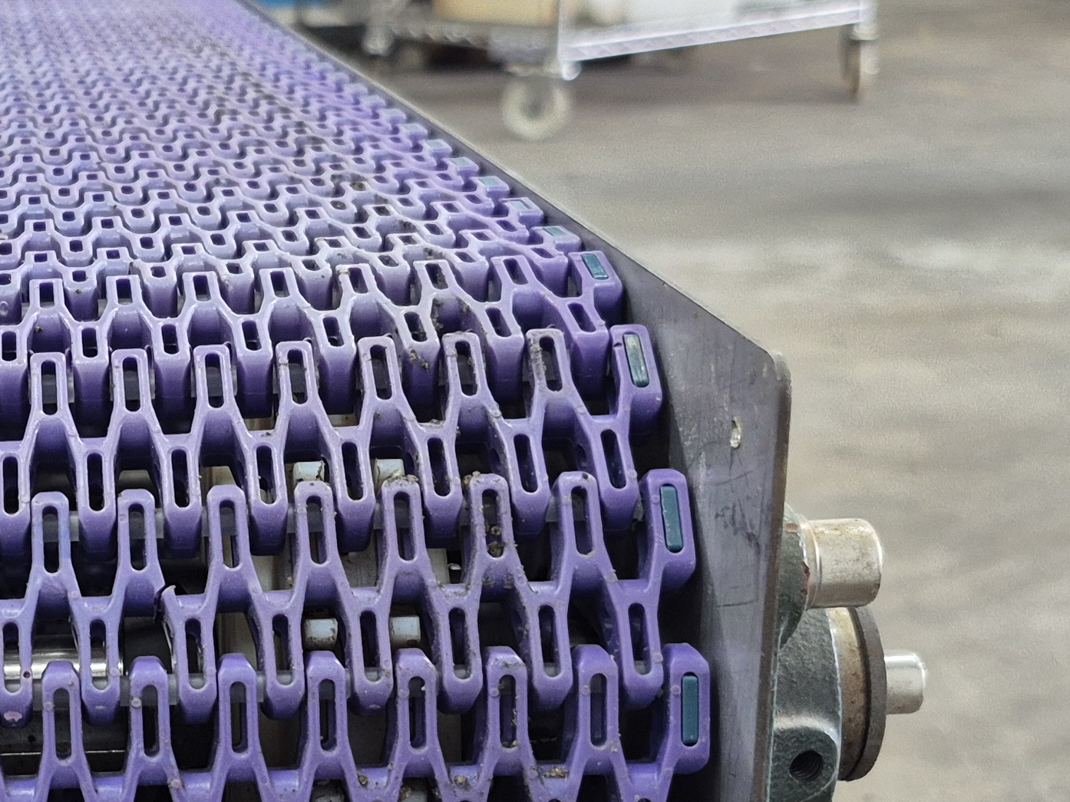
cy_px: 539
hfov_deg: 27.6
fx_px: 2040
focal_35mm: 66
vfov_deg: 22.2
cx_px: -9
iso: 320
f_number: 1.8
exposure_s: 1/60
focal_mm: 5.4
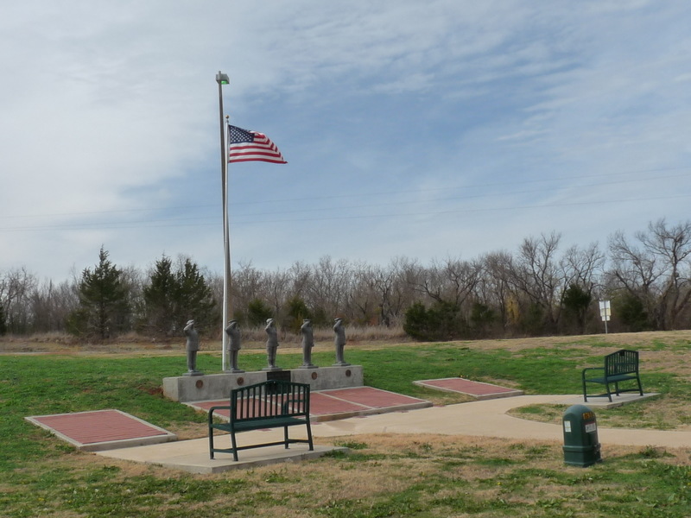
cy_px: 259
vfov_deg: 32.9
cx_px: 346
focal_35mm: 44
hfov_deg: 42.9
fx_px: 878
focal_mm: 4.8
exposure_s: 1/400
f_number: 7.1
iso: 160
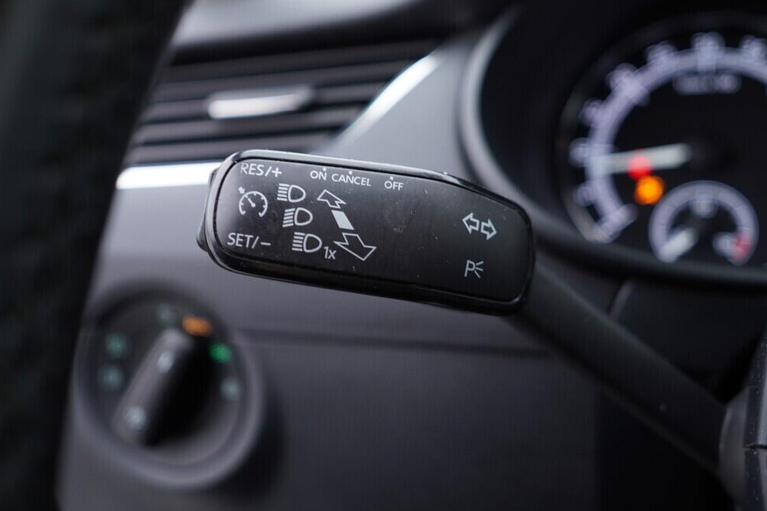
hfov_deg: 51.9
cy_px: 255
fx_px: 788
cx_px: 391
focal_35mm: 37
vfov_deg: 35.9
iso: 200
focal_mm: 24
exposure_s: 1/40
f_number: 2.8
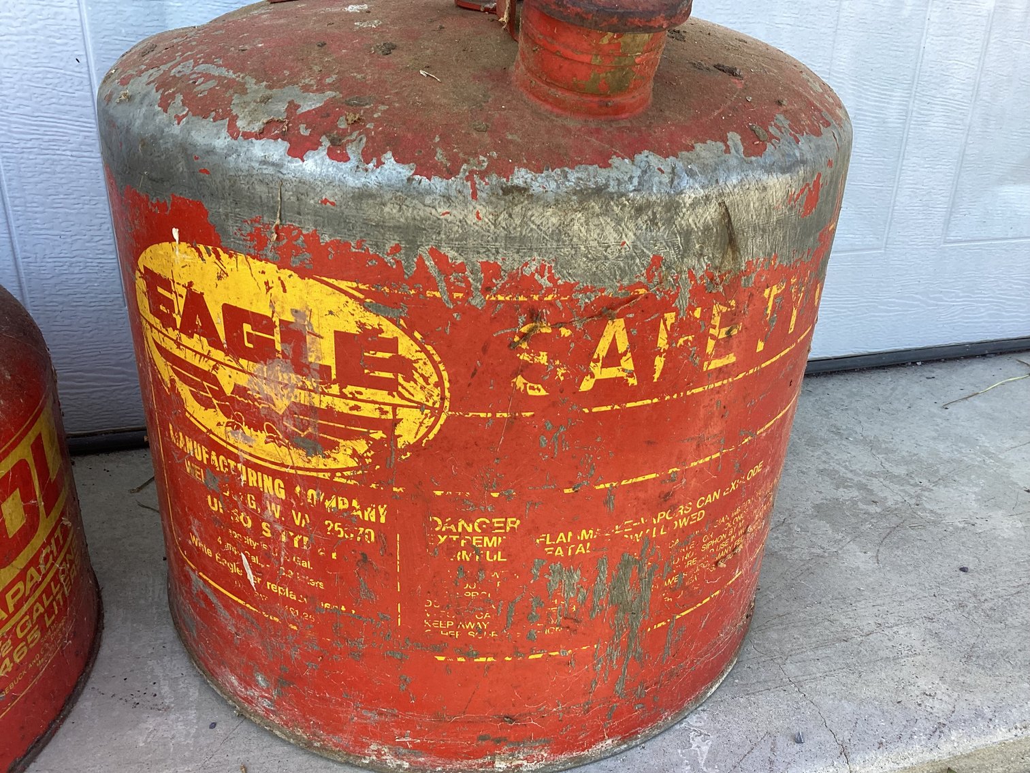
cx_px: 515
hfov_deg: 58.3
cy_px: 386
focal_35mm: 31
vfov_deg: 45.4
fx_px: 922
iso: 32
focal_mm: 3.3
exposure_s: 1/120
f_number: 2.4
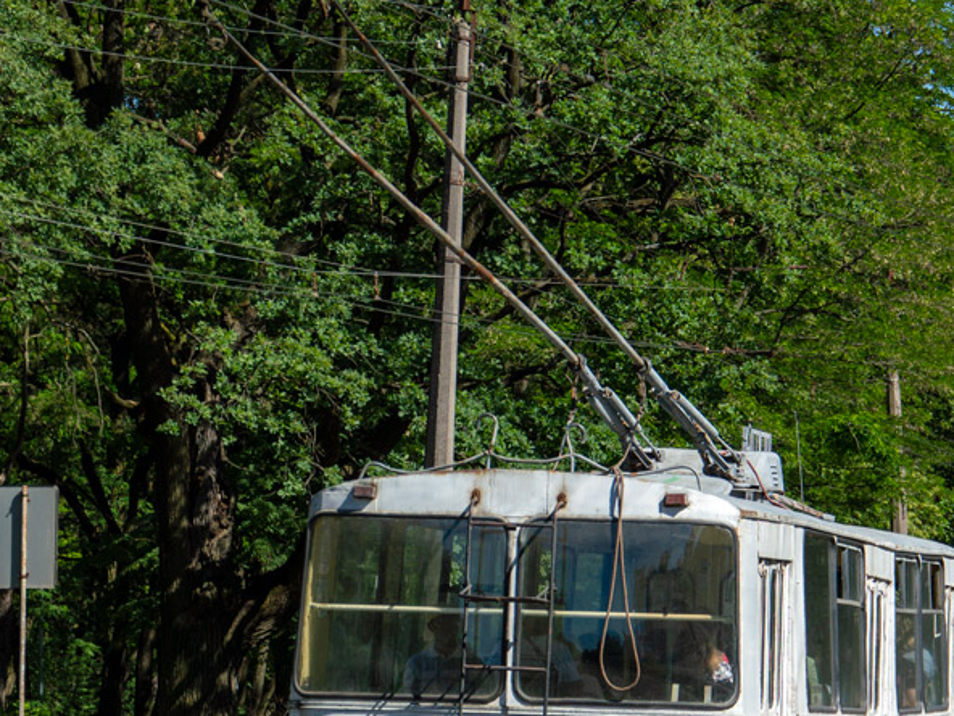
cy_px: 464
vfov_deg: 8.2
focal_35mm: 181
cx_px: 587
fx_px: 4988
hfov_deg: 10.9
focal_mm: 62
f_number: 7.1
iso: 100
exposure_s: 1/800
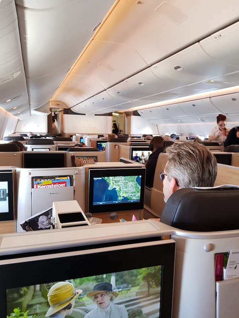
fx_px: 249
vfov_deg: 65.3
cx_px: 118
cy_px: 157
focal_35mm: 27
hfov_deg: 51.3
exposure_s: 1/33
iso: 200
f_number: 1.7
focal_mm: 4.2
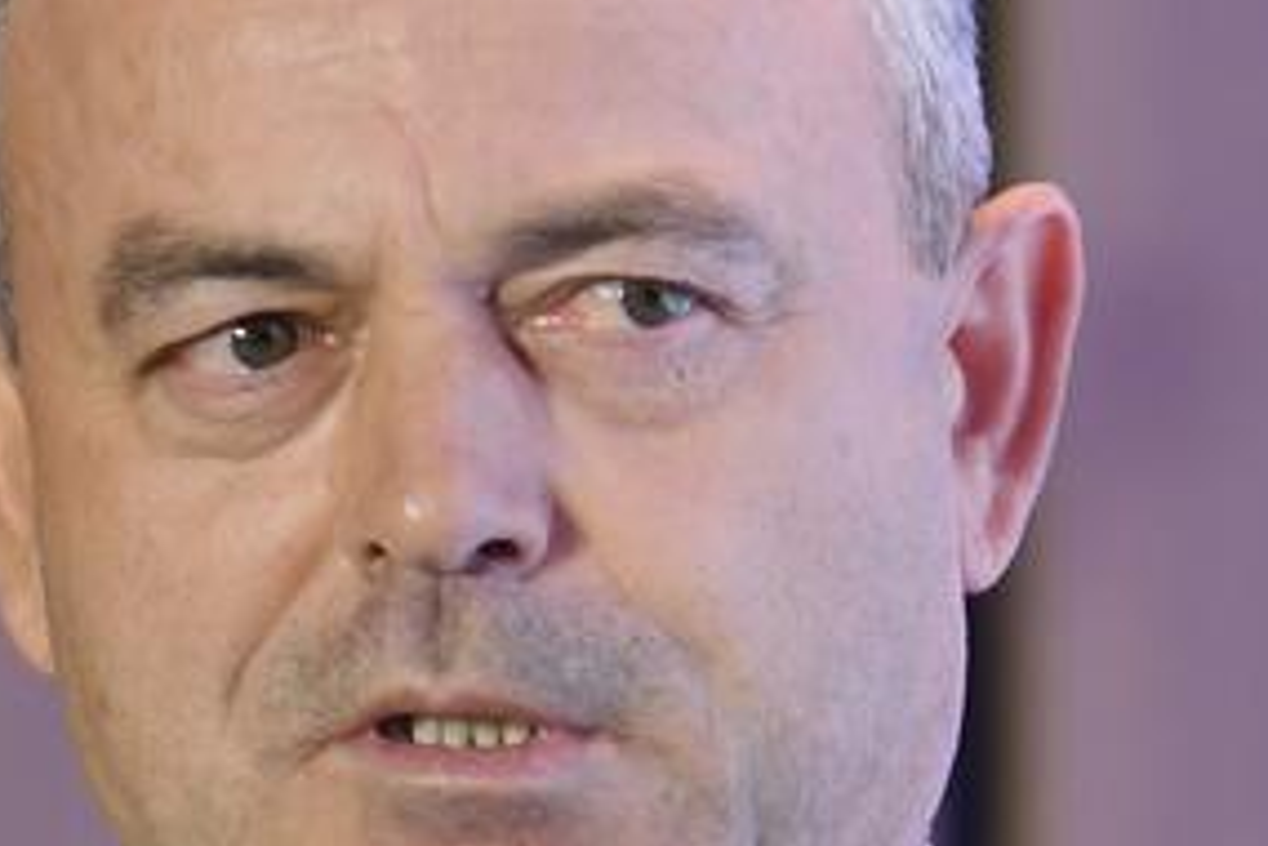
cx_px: 1615
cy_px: 1516
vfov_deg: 1.5
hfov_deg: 2.3
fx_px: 31662
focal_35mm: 899
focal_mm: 160
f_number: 2.8
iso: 500
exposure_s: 1/250
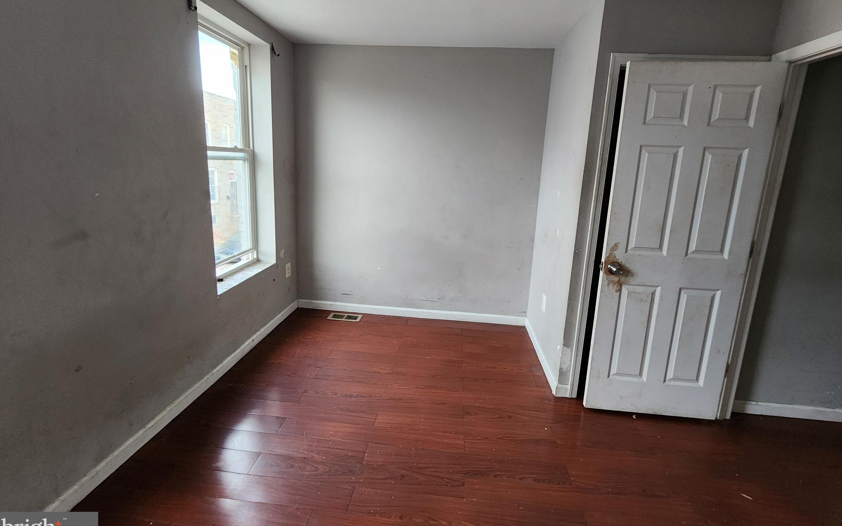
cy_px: 225
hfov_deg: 105.3
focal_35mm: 14
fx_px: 321
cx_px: 421
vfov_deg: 78.2
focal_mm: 2.2
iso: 320
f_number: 2.2
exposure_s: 1/40
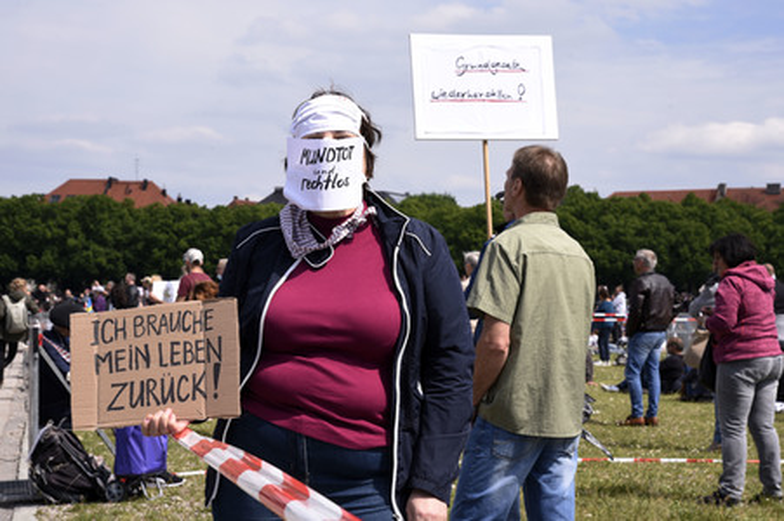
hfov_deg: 28.9
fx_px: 1523
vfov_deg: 19.4
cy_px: 260
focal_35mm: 70
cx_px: 392
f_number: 11
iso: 160
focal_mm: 70
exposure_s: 1/160
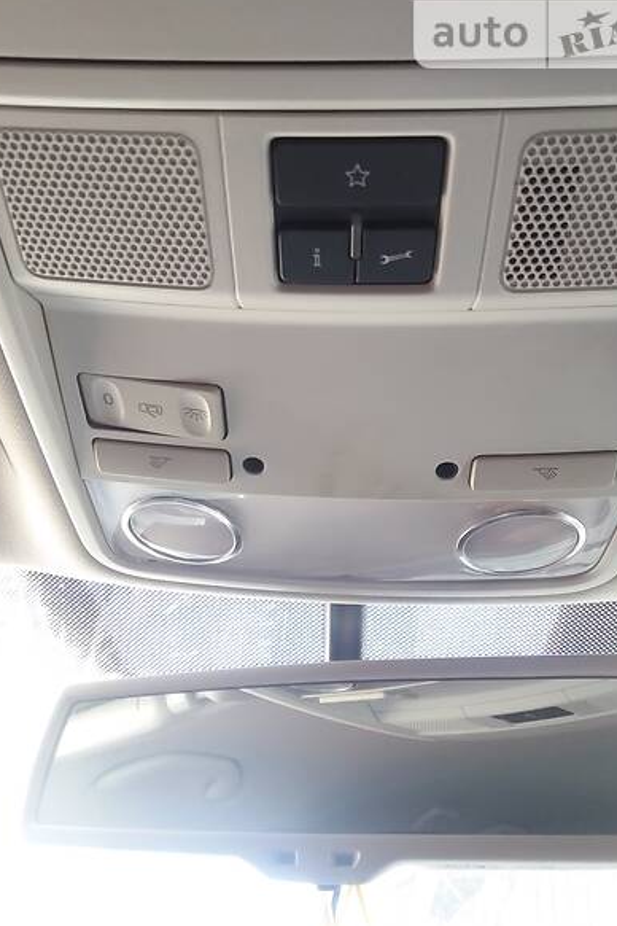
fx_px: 771
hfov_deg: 43.6
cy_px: 458
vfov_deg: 61.9
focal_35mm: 30
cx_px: 308
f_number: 1.9
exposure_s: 1/33
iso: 125
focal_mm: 3.7
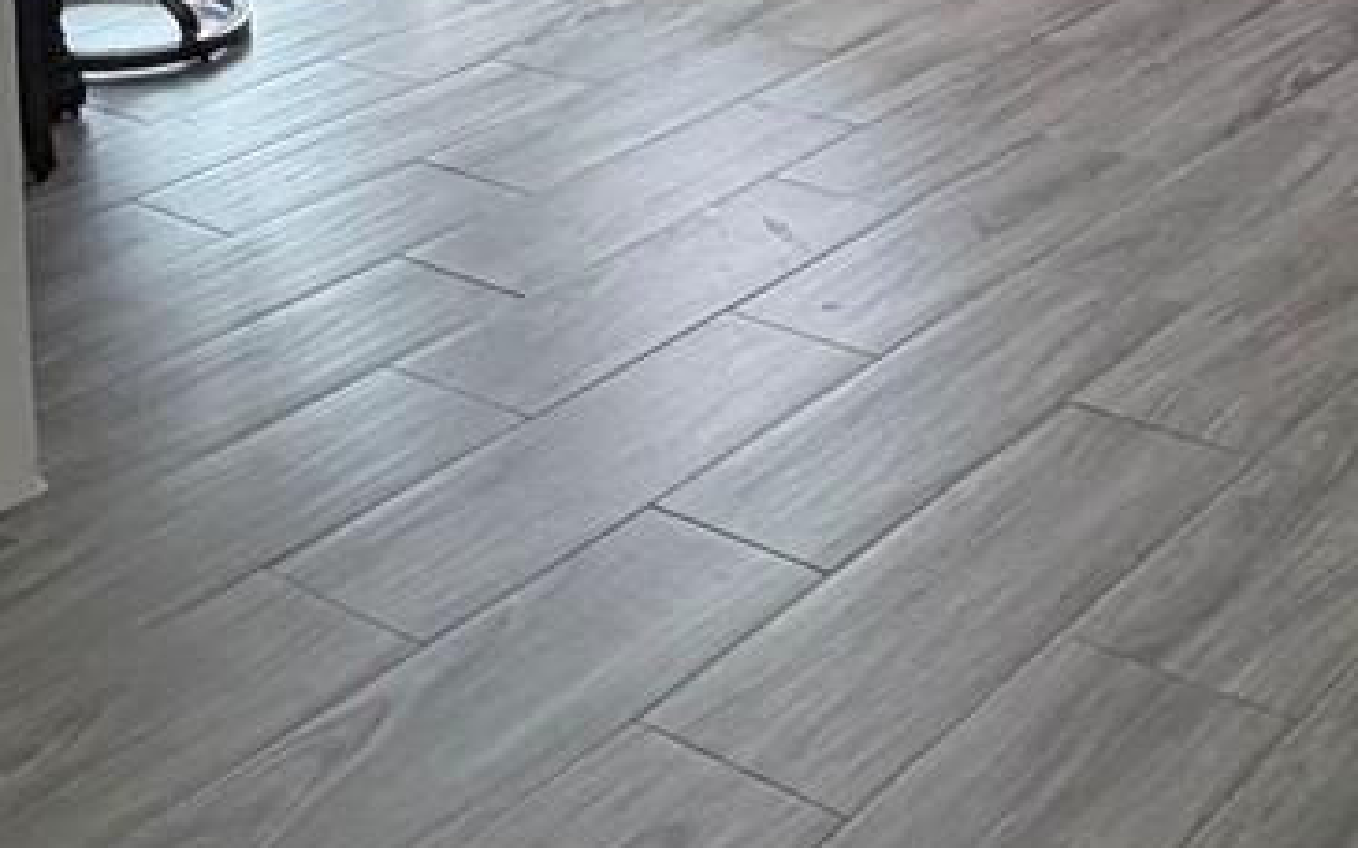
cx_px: 167
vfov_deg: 18.6
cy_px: -264
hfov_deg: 30.3
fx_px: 2405
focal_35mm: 65
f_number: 2.2
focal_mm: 2.22
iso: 200
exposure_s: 1/121
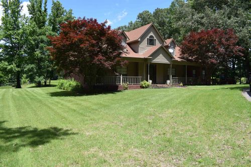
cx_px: 126
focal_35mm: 27
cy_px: 84
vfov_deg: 47.9
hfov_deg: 67.4
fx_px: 188
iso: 200
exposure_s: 1/250
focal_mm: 18
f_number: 8
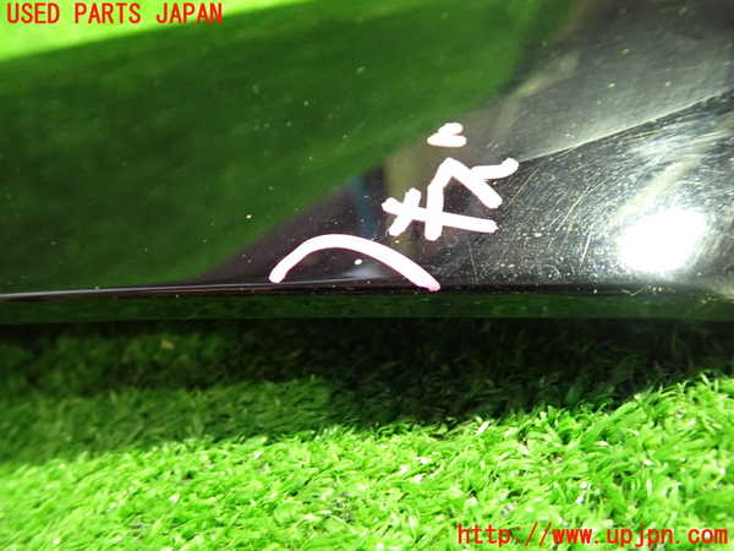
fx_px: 636
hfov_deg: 60.0
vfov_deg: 46.8
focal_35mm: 30
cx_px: 367
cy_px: 276
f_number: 2.3
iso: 800
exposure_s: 1/25
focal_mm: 5.4
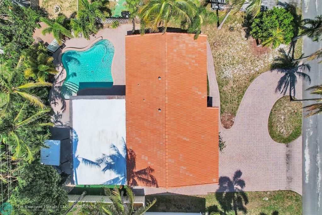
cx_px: 161
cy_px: 108
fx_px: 197
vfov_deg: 57.2
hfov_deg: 78.6
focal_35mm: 22
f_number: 2.8
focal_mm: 8.38
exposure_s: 1/3200
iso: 140
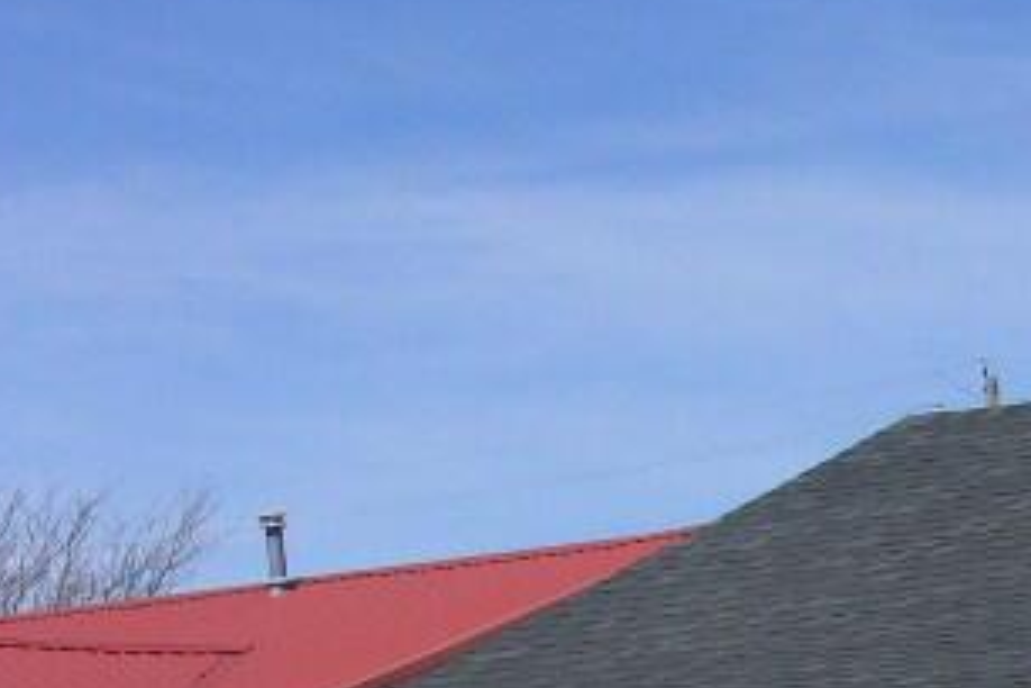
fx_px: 4181
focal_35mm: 146
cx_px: 1634
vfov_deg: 9.2
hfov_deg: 13.1
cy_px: 1029
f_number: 7.3
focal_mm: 10.7
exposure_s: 1/244
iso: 50
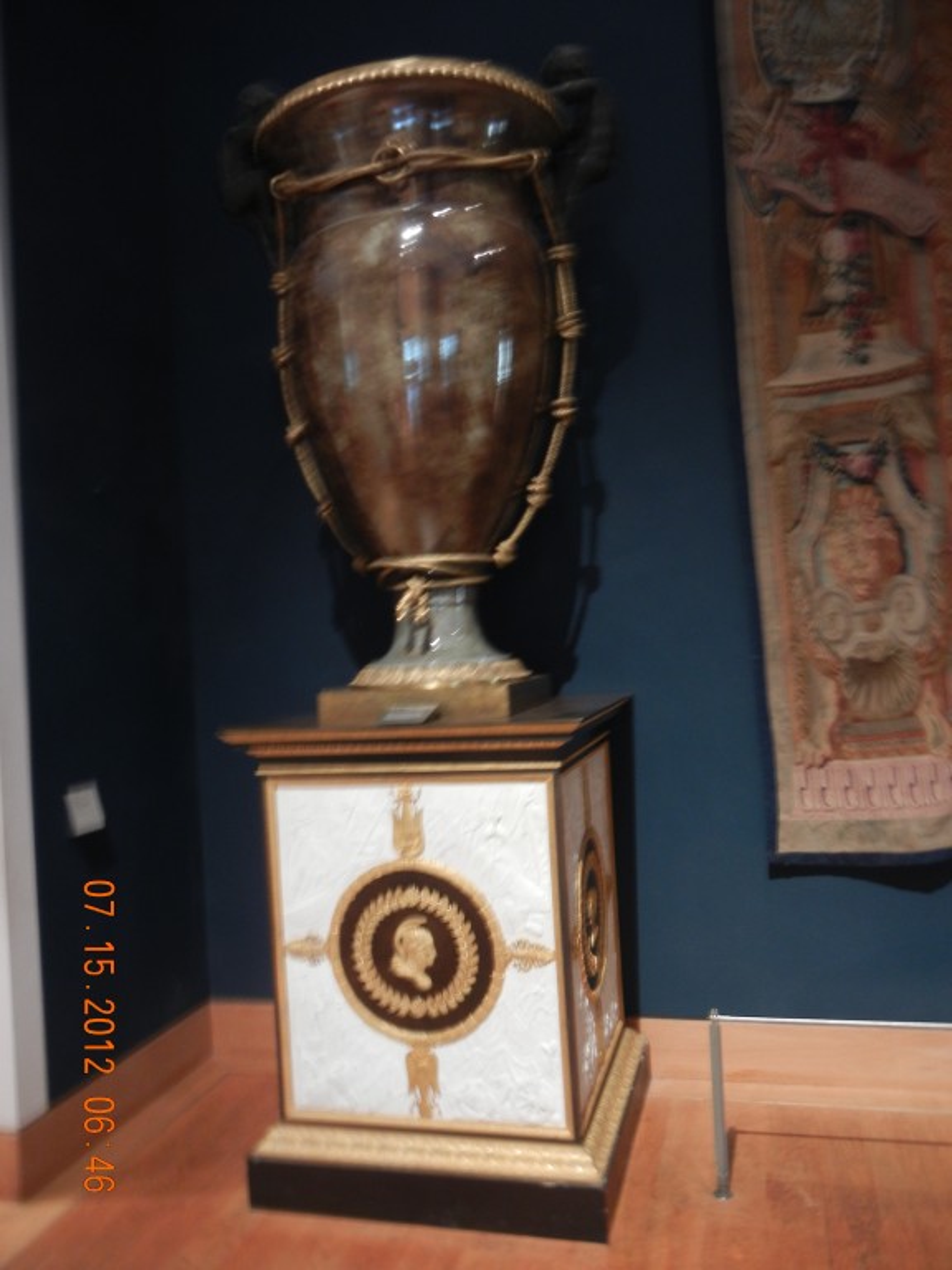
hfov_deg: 46.8
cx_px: 476
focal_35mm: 30
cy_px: 635
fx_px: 1100
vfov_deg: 60.0
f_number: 3.5
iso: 200
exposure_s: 1/1.6
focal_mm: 5.4
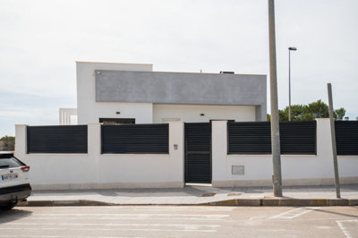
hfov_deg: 54.5
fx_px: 348
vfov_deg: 37.8
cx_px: 179
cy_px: 119
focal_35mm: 35
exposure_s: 1/320
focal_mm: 35
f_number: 6.3
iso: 80
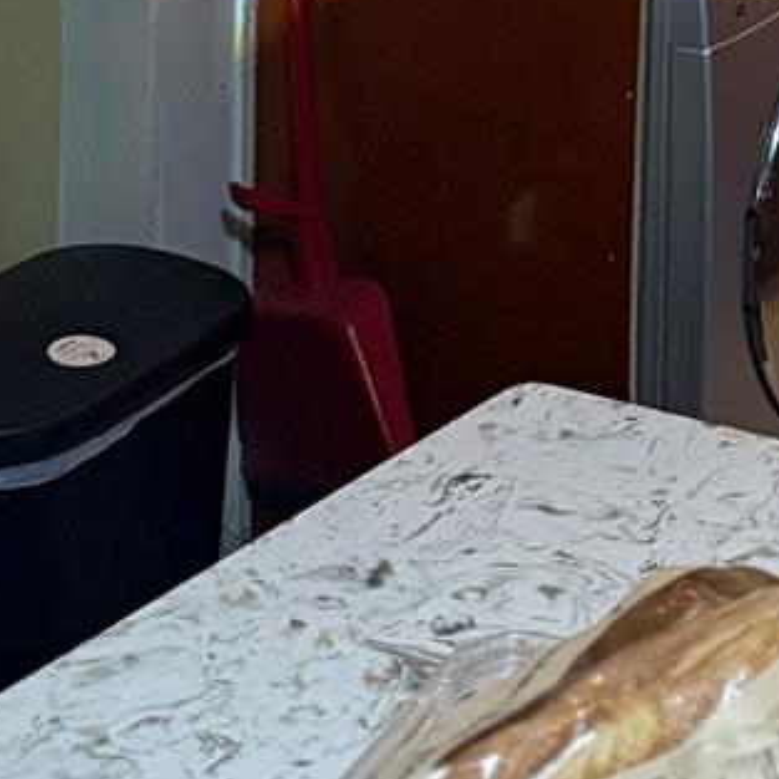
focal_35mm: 104
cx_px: 1095
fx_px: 2648
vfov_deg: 14.5
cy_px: -655
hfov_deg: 15.7
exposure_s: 1/60
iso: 500
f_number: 1.78
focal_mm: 6.76
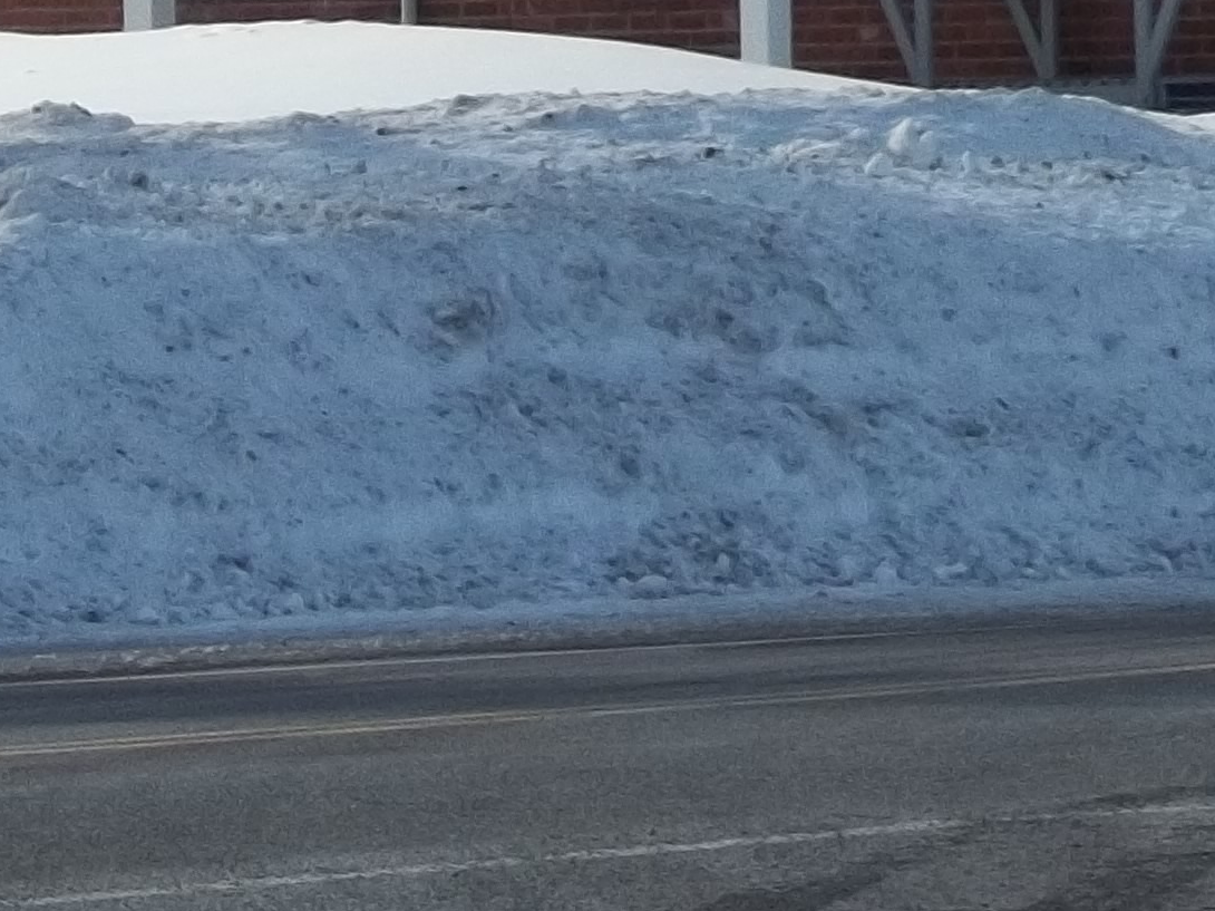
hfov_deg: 6.6
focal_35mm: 299
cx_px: 1180
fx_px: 10492
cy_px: -646
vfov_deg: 4.9
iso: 64
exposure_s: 1/500
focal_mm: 13.7
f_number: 4.6
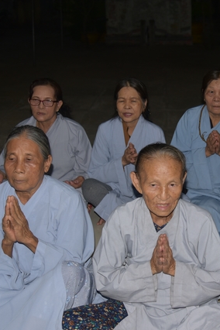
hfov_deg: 22.7
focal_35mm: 58
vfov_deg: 34.5
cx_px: 203
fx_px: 532
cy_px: 163
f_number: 4
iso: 320
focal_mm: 38
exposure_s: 1/60
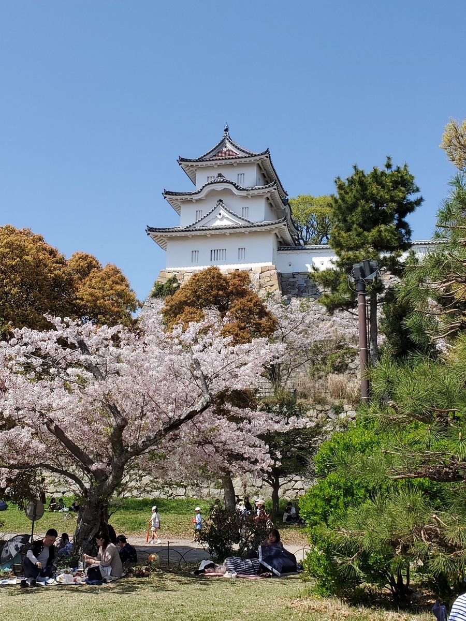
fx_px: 467
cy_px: 310
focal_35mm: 26
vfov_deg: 67.3
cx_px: 233
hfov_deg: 53.1
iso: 50
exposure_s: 1/1442
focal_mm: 4.3
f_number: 2.4
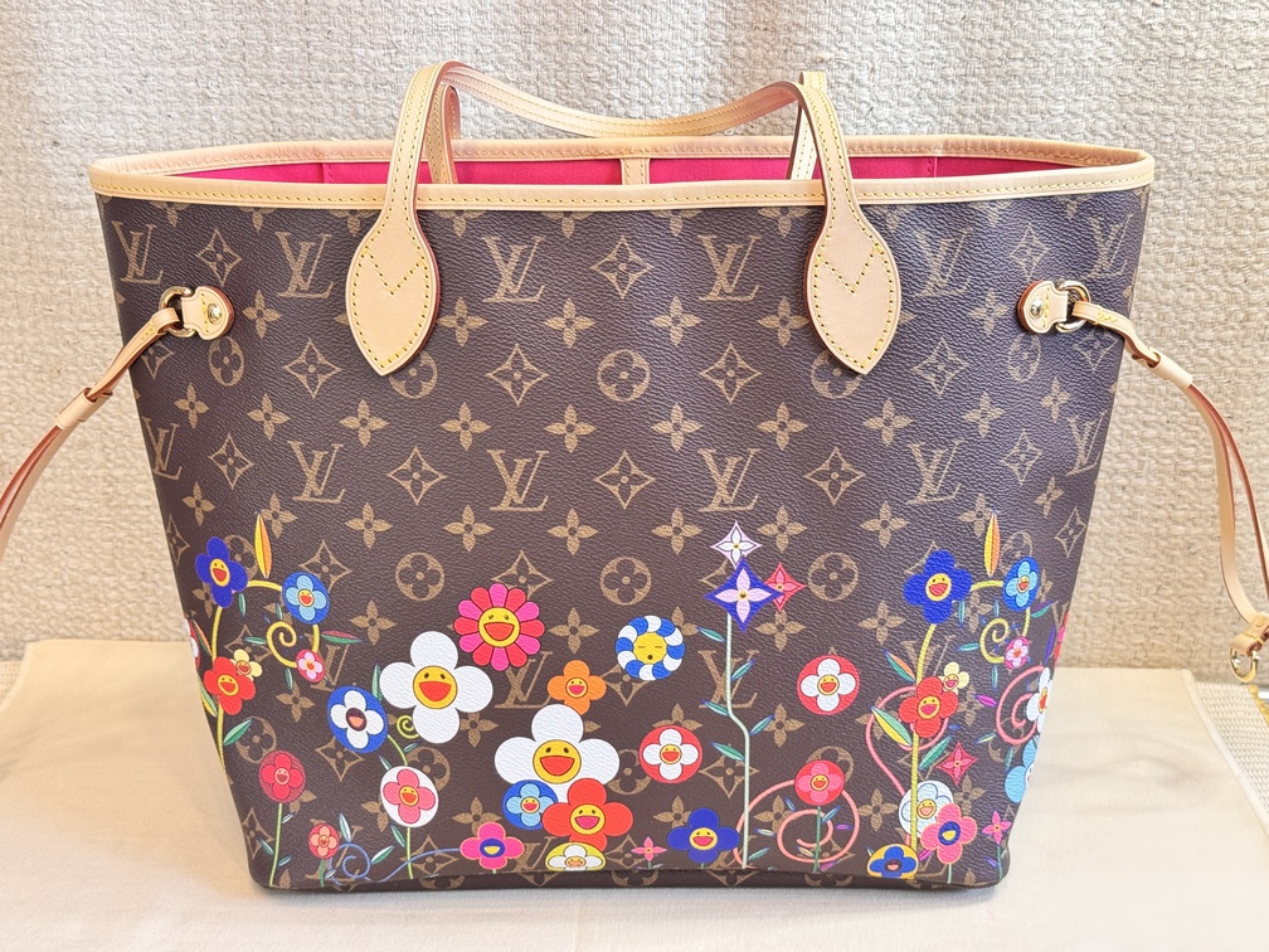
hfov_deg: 39.7
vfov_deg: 30.3
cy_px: 476
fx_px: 1760
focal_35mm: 48
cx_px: 634
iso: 250
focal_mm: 6.76
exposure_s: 1/33
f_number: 1.78
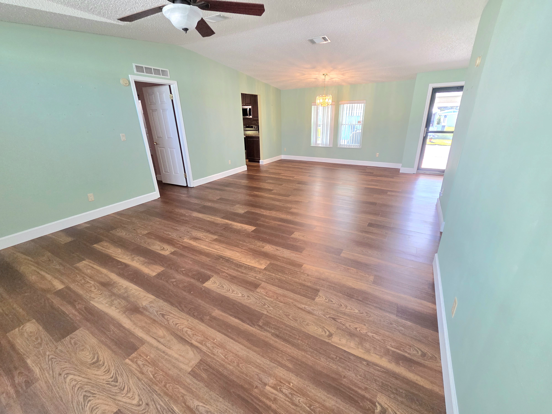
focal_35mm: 13
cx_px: 276
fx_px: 207
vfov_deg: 89.9
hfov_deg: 106.2
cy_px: 207
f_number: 2.2
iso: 250
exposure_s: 1/120
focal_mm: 2.2
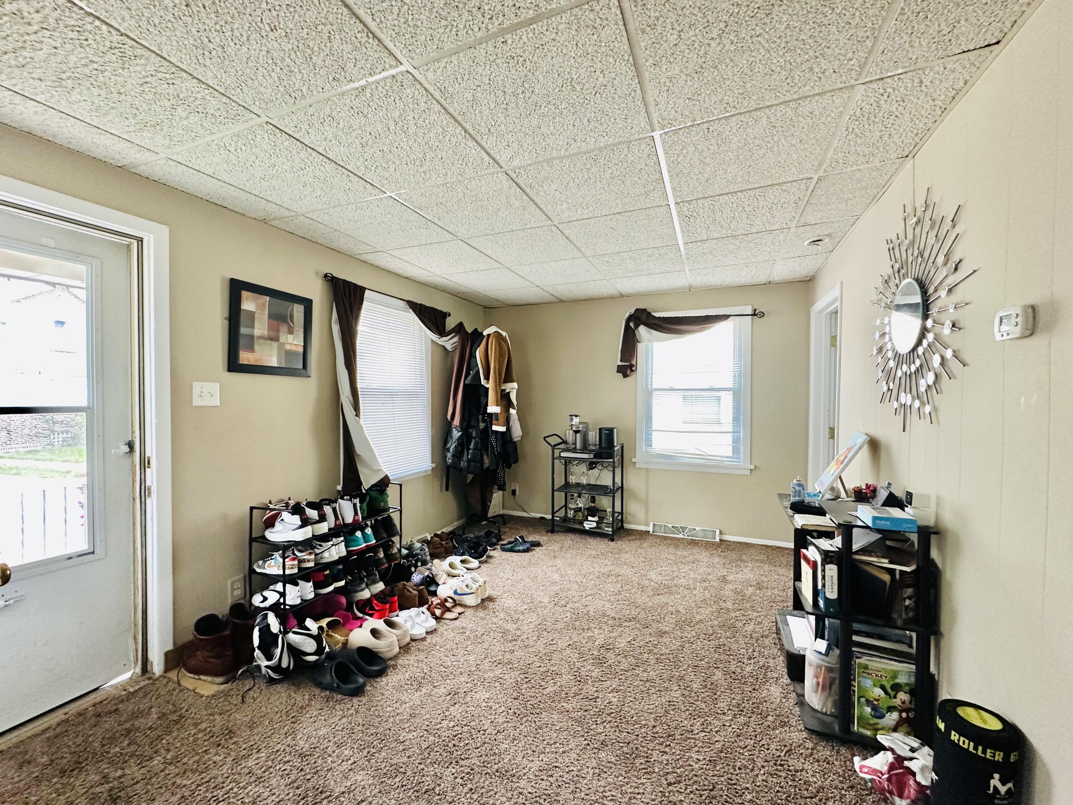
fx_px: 434
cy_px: 402
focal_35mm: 14
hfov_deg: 102.1
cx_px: 536
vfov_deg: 85.7
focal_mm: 2.22
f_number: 2.2
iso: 320
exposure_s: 1/68
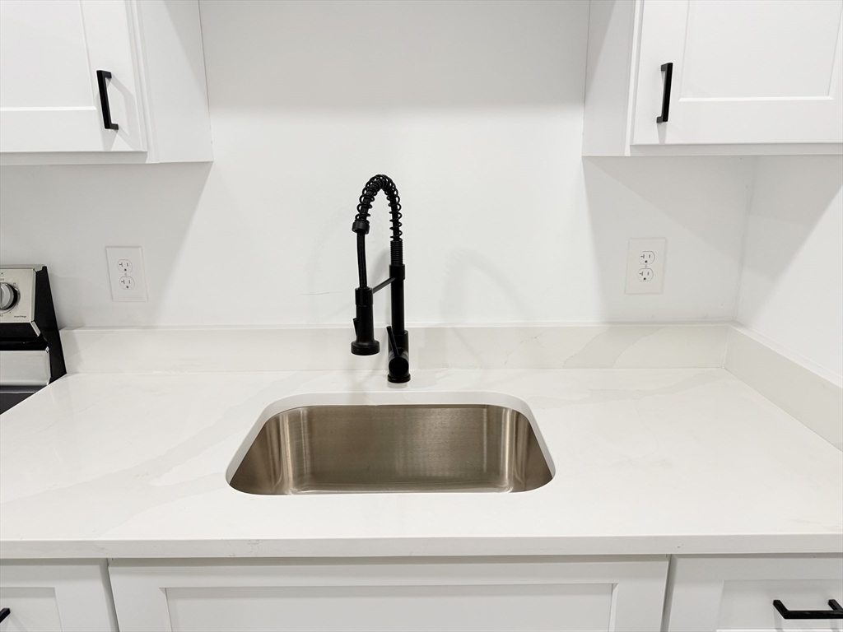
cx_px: 422
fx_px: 584
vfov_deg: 56.8
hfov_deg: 71.6
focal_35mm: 24
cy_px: 316
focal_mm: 6.76
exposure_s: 1/120
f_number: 1.78
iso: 160
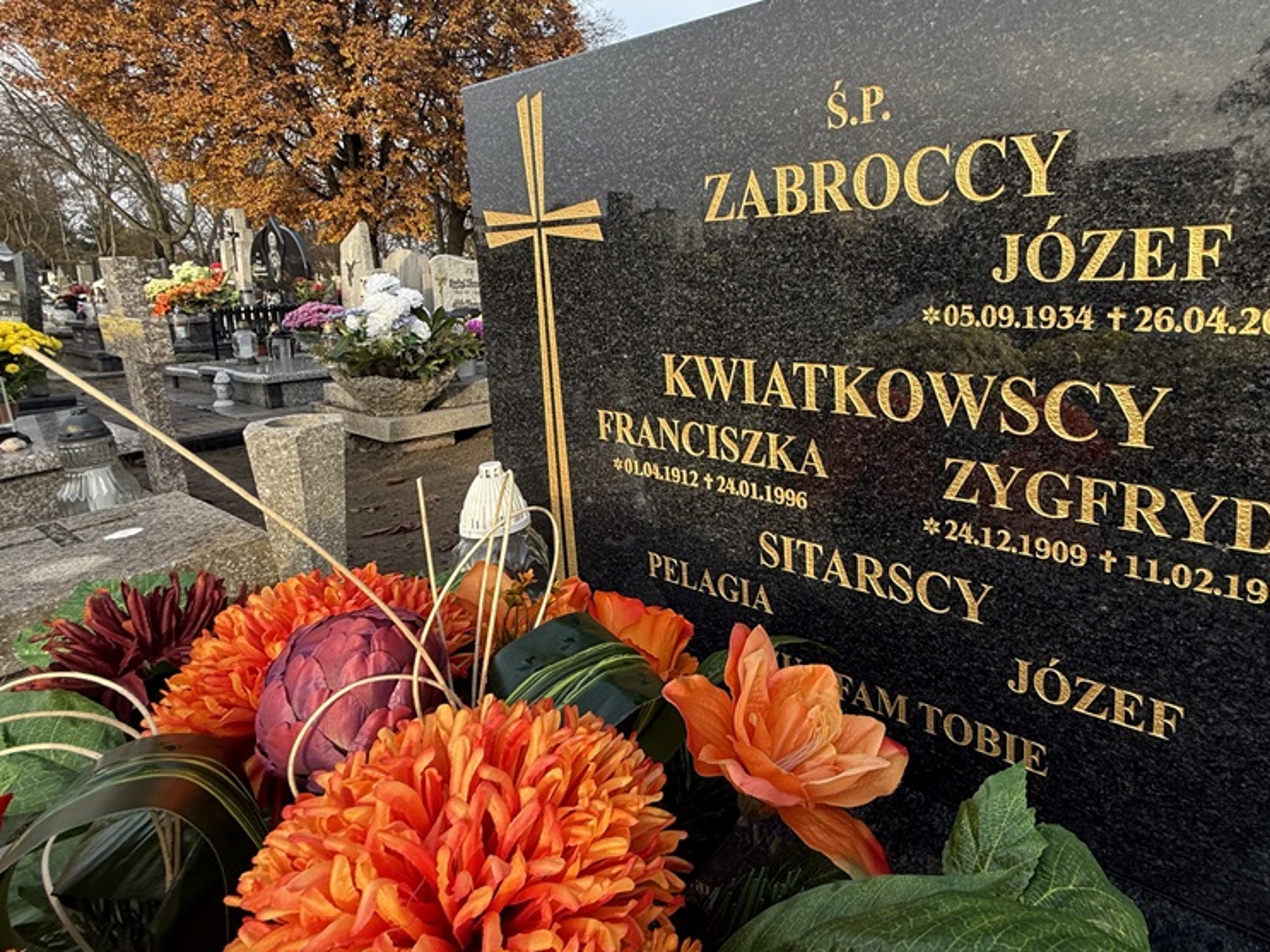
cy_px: 359
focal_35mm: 19
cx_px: 844
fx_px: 697
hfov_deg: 81.9
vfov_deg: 67.6
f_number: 2.2
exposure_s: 1/279
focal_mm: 2.22
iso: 50
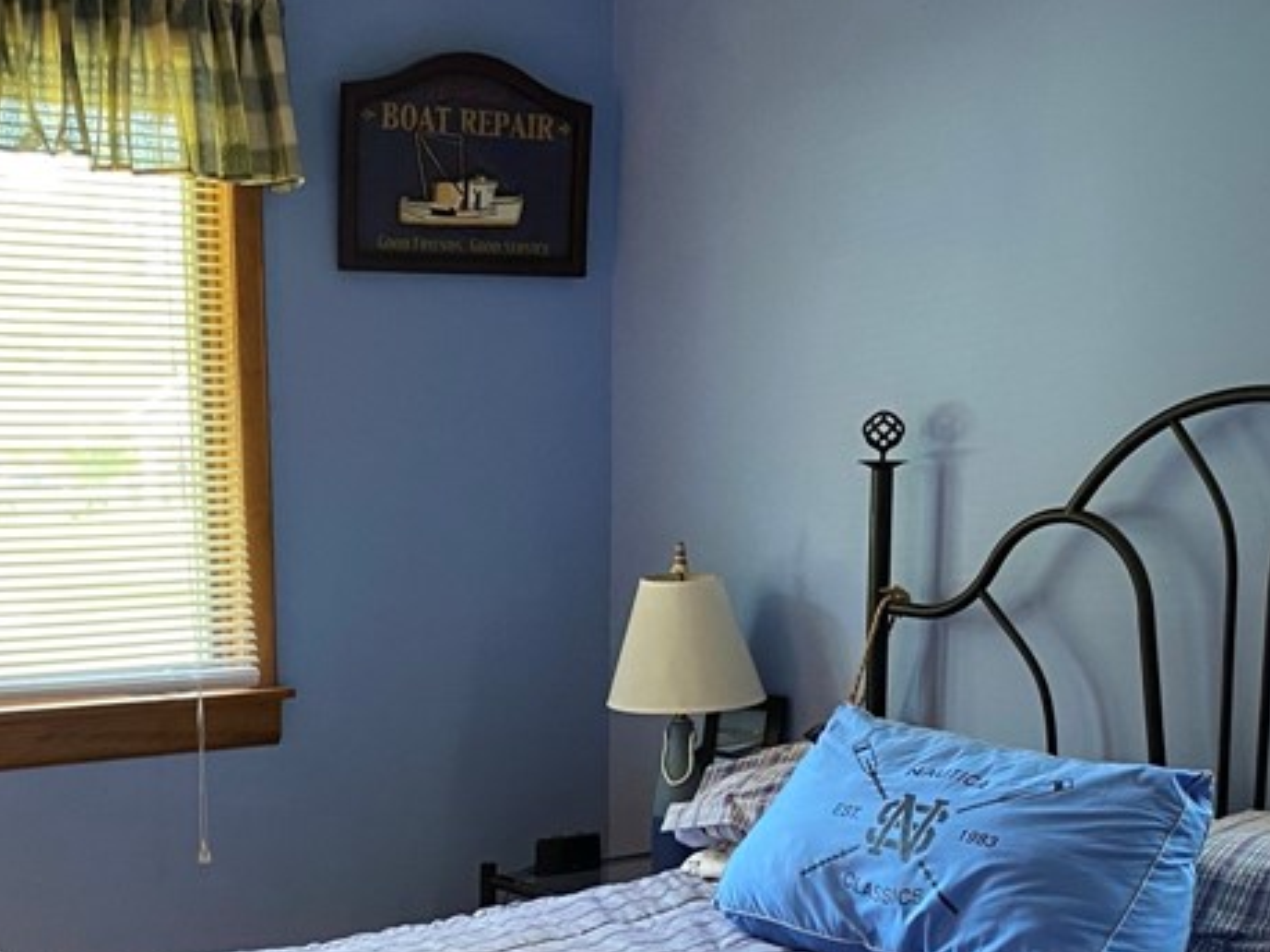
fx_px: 2127
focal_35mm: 58
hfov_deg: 33.2
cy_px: 839
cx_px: 573
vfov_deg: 24.6
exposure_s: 1/60
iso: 250
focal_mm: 4.25
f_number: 1.8
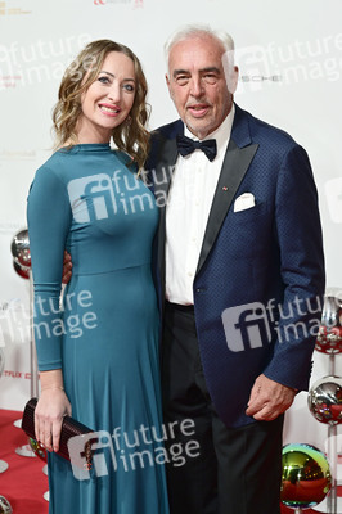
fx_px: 914
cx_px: 171
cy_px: 257
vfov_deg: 31.4
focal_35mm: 64
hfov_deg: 21.2
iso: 1600
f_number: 5
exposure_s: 1/200
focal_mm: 64
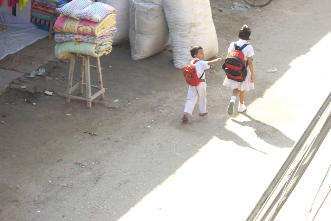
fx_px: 1094
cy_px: 102
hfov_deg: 17.2
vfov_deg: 11.5
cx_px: 166
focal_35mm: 119
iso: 200
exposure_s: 1/160
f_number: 5.2
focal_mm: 18.6
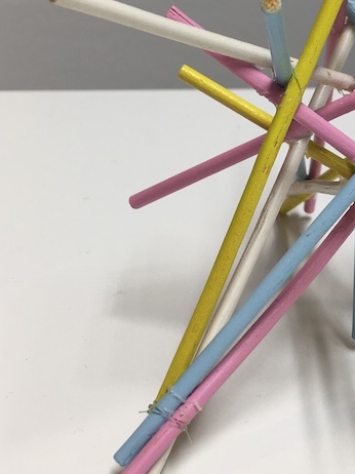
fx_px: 917
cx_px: 367
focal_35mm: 67
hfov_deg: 21.1
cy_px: 171
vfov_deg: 28.8
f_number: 2.2
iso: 32
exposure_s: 1/50
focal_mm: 4.15
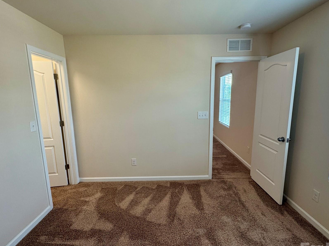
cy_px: 123
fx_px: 171
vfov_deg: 71.6
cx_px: 169
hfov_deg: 87.7
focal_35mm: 18
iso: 160
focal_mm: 2.22
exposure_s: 1/60
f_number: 2.2
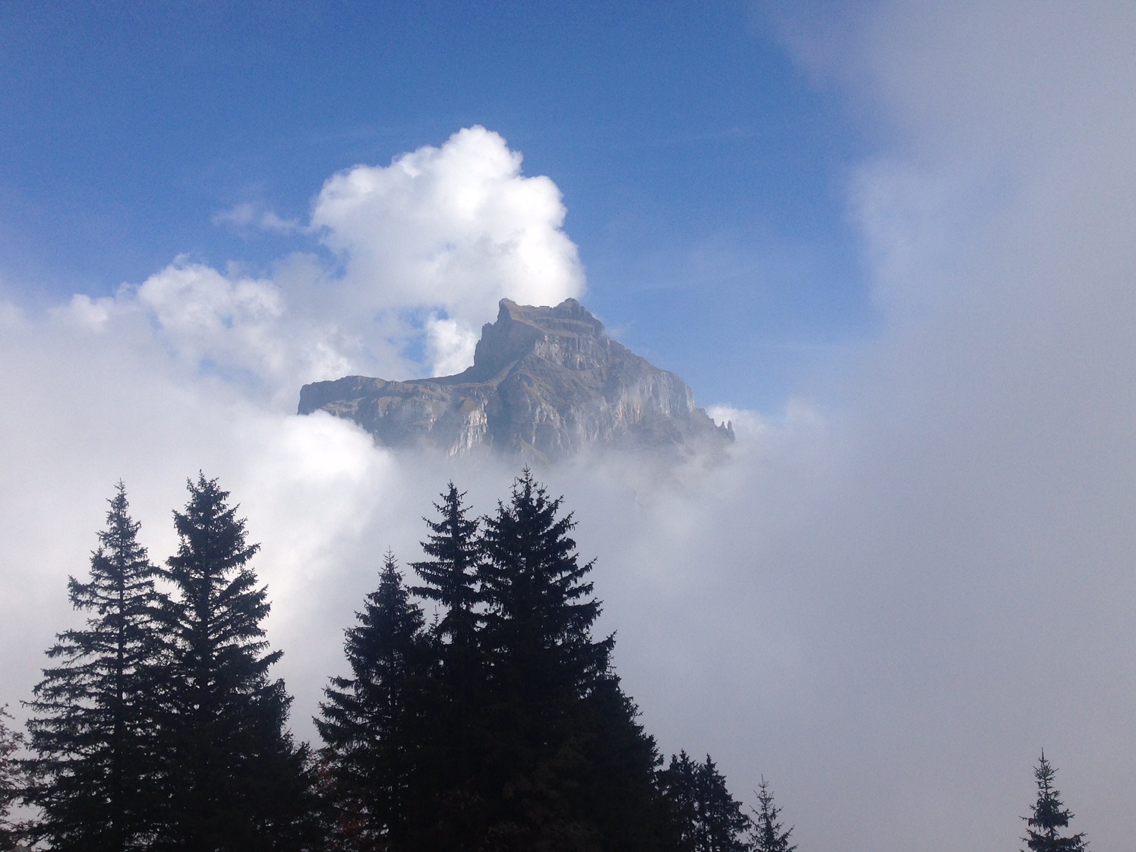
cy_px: 394
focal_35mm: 36
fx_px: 1181
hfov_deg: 51.3
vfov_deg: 39.6
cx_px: 532
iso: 50
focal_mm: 4.12
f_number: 2.4
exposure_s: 1/2169
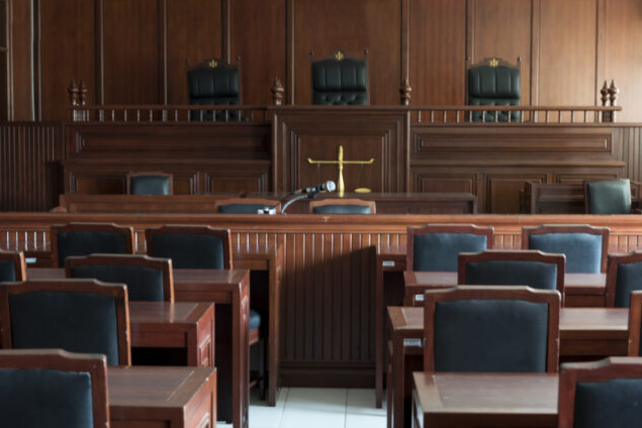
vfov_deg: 20.0
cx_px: 296
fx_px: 1213
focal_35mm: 68
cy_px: 225
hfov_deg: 29.6
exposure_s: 1/3
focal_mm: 62
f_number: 9
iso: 400
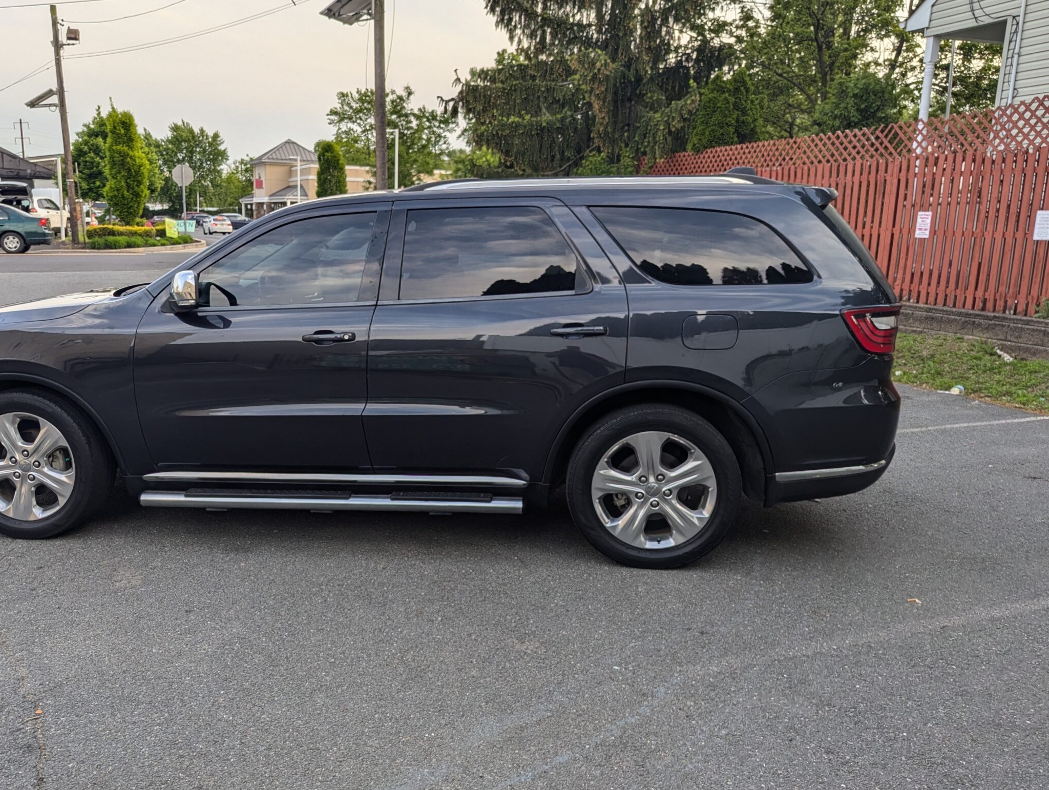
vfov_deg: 46.9
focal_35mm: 30
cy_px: 417
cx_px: 432
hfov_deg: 59.5
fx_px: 910
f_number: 1.85
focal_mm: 6.81
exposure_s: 1/291
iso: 46
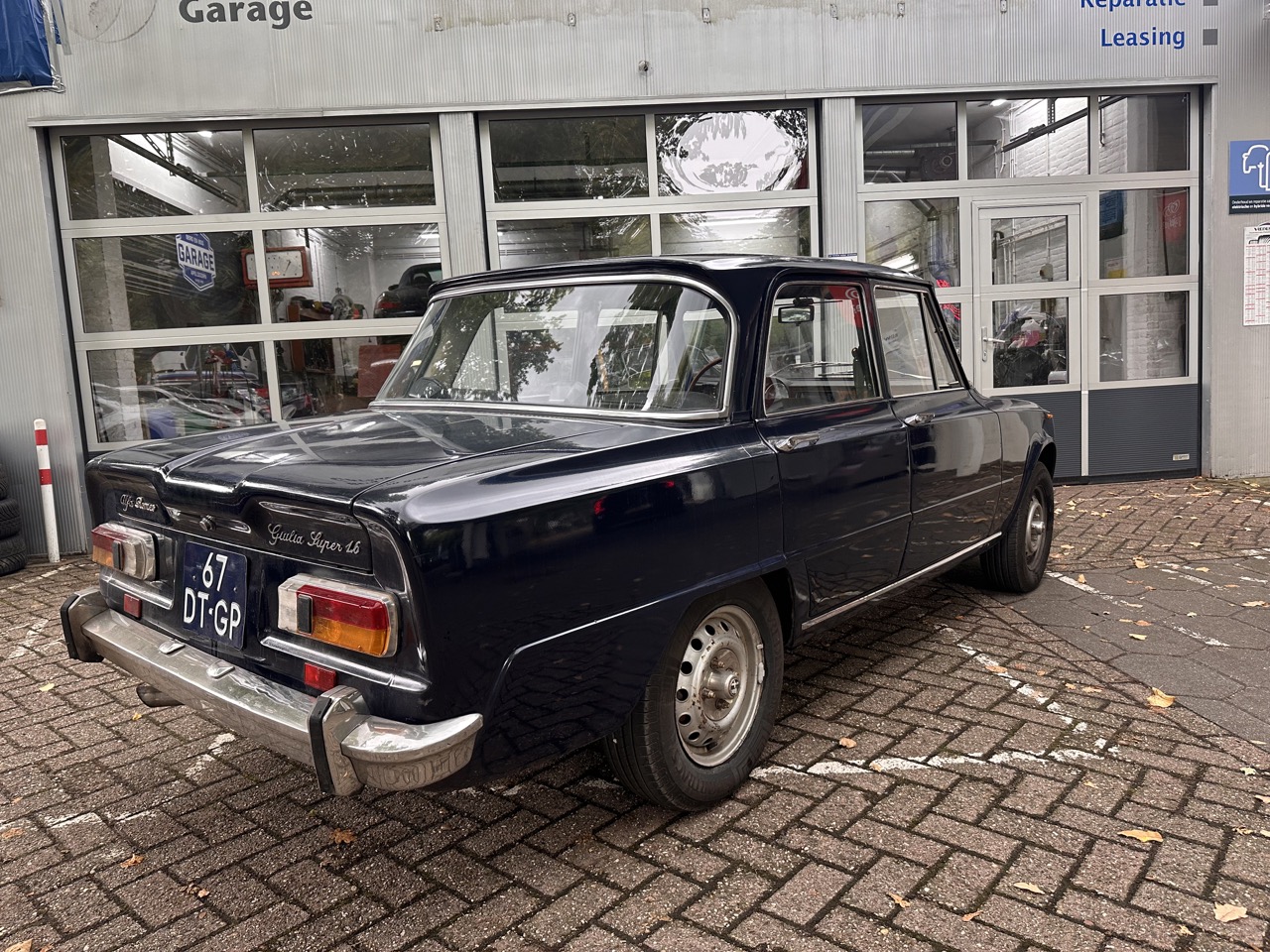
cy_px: 476
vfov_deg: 56.8
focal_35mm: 24
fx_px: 881
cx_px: 635
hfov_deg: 71.6
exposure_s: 1/100
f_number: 1.78
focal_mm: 6.86
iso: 125
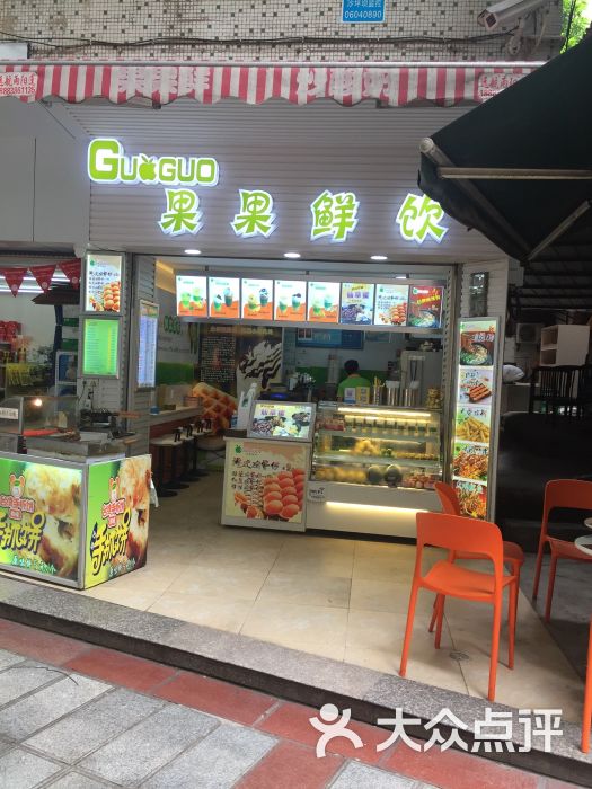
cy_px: 394
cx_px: 296
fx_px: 661
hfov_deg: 48.2
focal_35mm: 29
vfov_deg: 61.7
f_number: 2.2
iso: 50
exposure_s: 1/100
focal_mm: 4.15
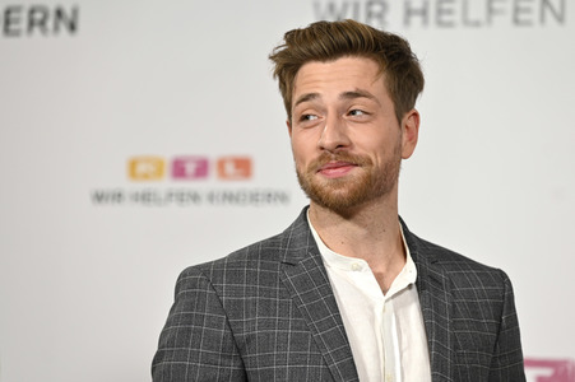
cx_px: 288
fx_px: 2793
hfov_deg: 11.8
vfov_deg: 7.8
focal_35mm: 175
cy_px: 191
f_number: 3.5
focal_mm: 175
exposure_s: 1/250
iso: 800
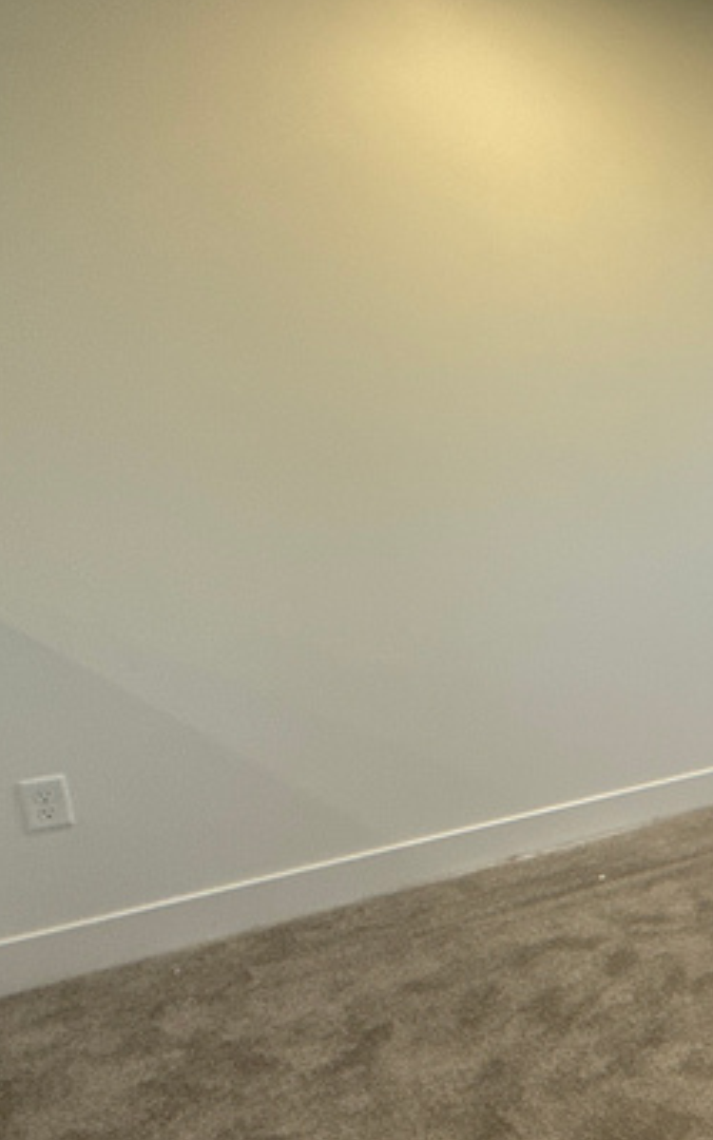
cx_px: 1195
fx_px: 1181
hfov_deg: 23.1
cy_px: 641
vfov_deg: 51.4
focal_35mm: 38
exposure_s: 1/120
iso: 125
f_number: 2.2
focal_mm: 2.22
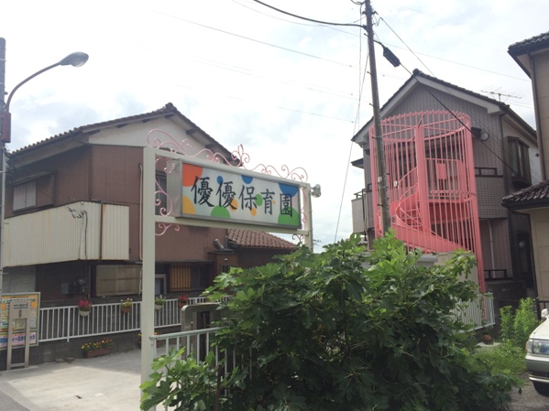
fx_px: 492
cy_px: 210
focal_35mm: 31
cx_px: 269
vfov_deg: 45.4
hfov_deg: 58.4
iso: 32
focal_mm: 4.15
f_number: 2.2
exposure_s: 1/1866
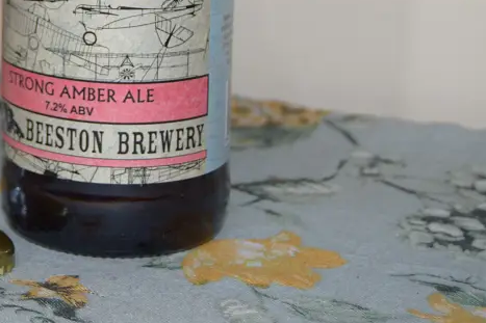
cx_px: -42
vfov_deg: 10.8
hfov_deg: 16.0
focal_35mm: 125
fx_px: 1687
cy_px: -23
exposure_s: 1/60
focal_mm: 38
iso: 500
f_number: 4.8
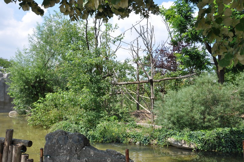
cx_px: 122
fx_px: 183
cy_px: 81
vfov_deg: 47.8
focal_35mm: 27
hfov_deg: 67.5
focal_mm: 18
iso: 200
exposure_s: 1/125
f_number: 11
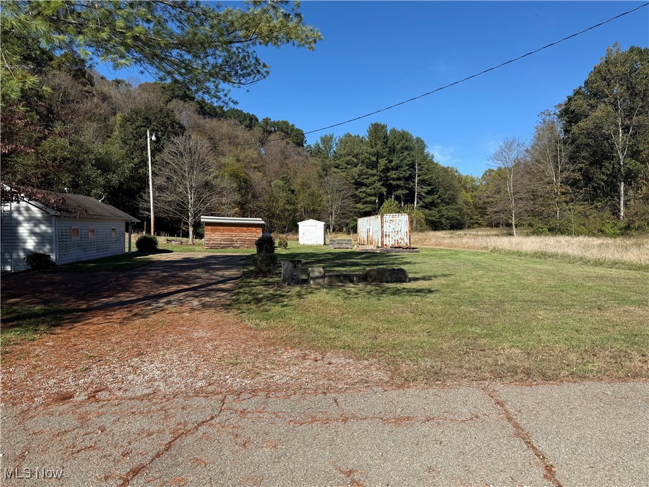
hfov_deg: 71.6
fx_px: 450
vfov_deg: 56.8
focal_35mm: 24
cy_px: 244
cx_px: 324
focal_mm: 6.76
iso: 80
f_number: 1.78
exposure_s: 1/3953
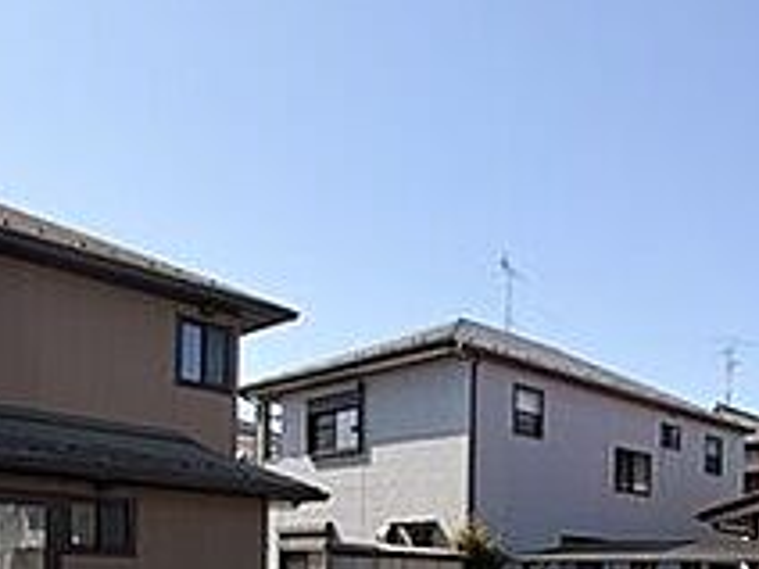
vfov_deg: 32.0
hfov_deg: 44.3
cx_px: 566
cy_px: 585
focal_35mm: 41
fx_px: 899
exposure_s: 1/770
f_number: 2.2
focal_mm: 2.22
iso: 25
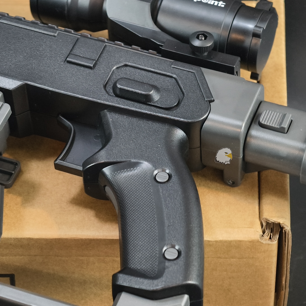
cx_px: 158
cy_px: 135
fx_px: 1410
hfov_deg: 12.4
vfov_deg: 12.4
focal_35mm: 141
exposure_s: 1/17.1
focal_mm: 22.48
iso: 1494
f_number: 2.67
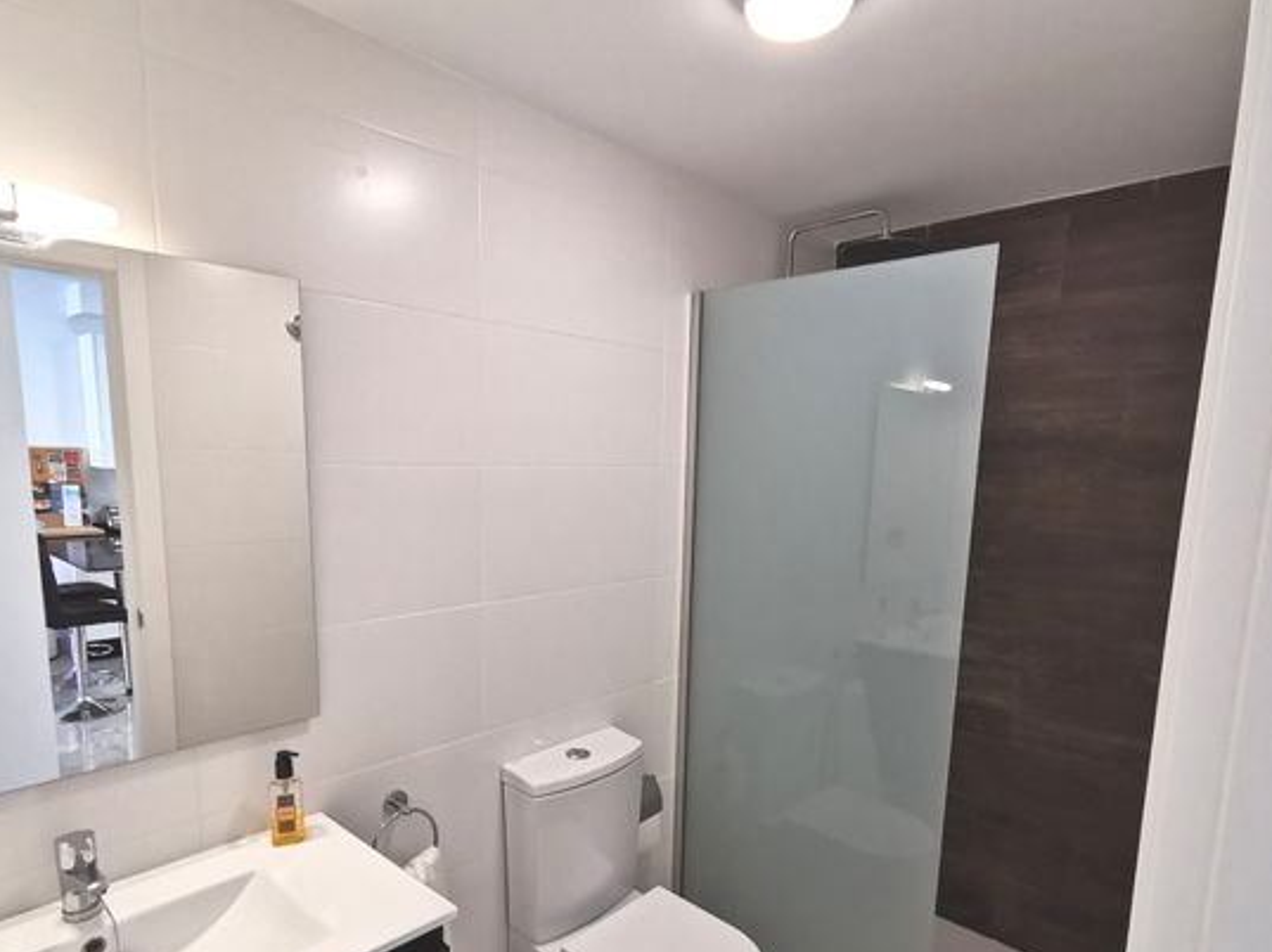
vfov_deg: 62.7
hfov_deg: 79.0
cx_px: 627
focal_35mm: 21
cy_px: 583
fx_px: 771
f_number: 2.2
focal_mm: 2.35
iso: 100
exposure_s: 1/50
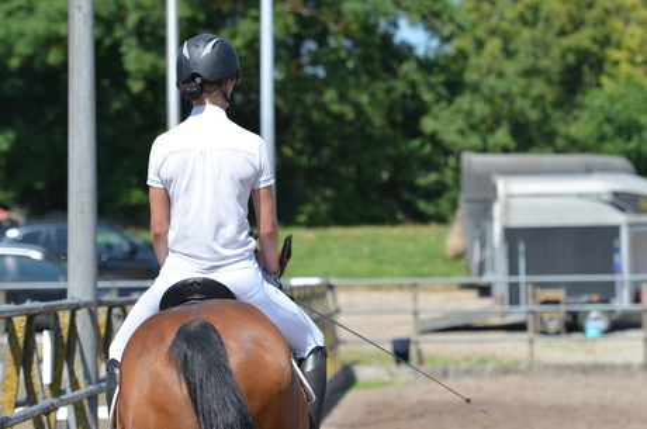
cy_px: 214
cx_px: 324
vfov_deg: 7.0
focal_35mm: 195
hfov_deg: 10.6
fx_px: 3498
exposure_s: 1/640
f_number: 5
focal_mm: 130
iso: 100
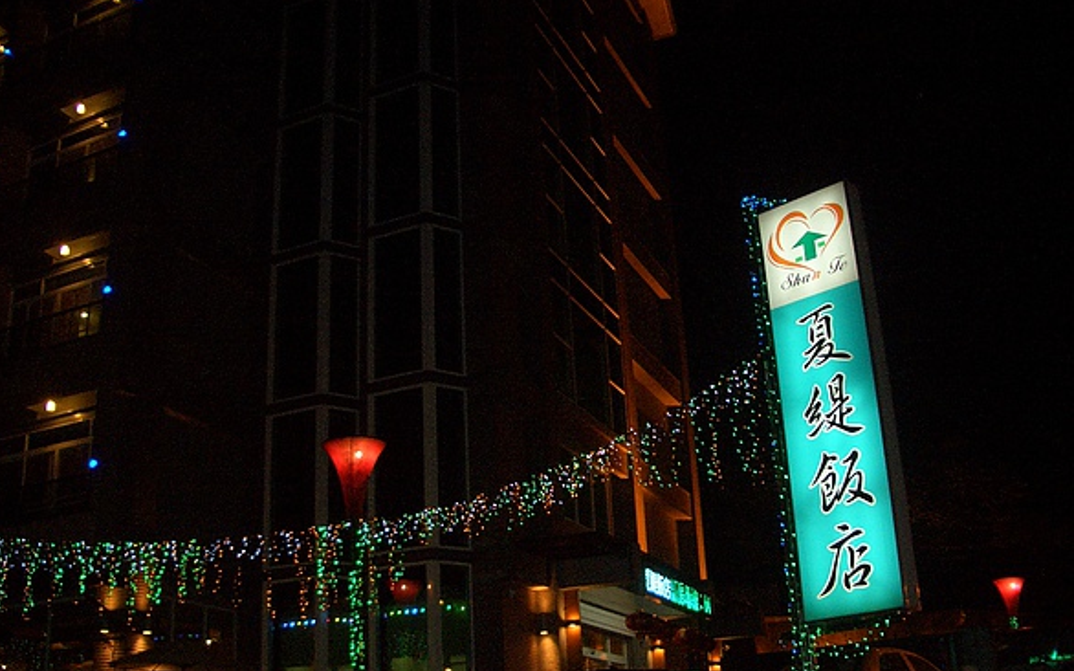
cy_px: 405
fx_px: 1112
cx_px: 528
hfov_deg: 51.5
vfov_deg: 33.5
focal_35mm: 38
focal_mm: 5.8
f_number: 2.6
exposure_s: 1/60
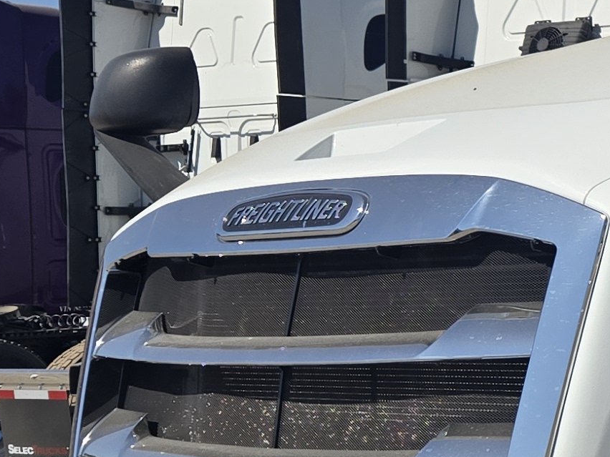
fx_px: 1903
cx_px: 1100
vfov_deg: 13.7
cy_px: 279
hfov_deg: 15.6
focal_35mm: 108
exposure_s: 1/2760
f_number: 1.8
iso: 25
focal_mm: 5.4
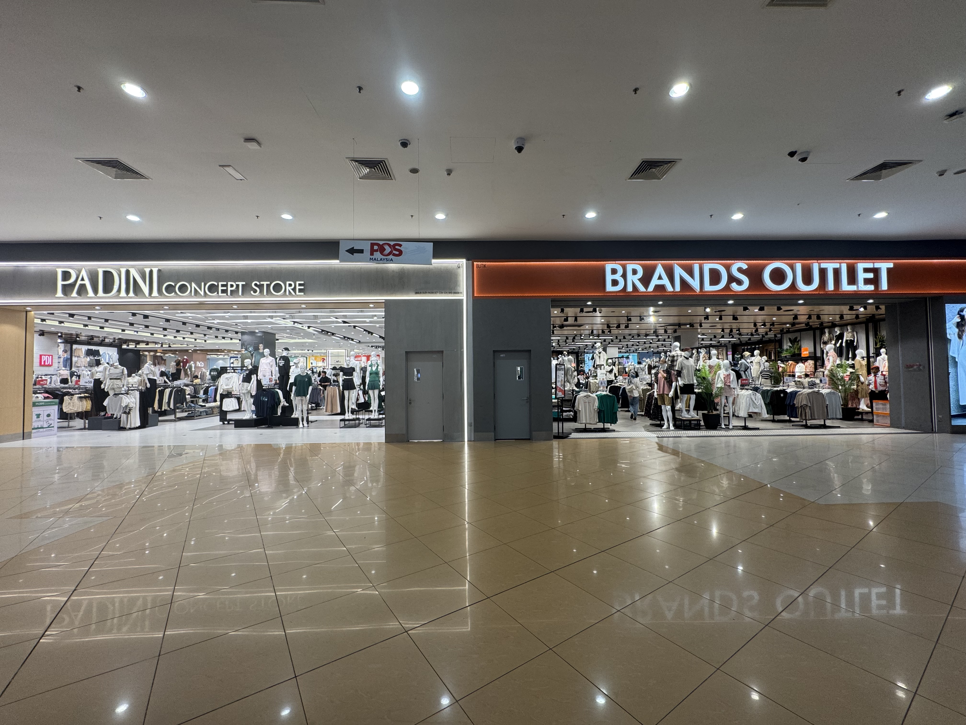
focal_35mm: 14
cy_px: 362
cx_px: 483
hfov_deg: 102.1
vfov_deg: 85.7
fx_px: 391
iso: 80
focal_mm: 2.22
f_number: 2.2
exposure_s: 1/100
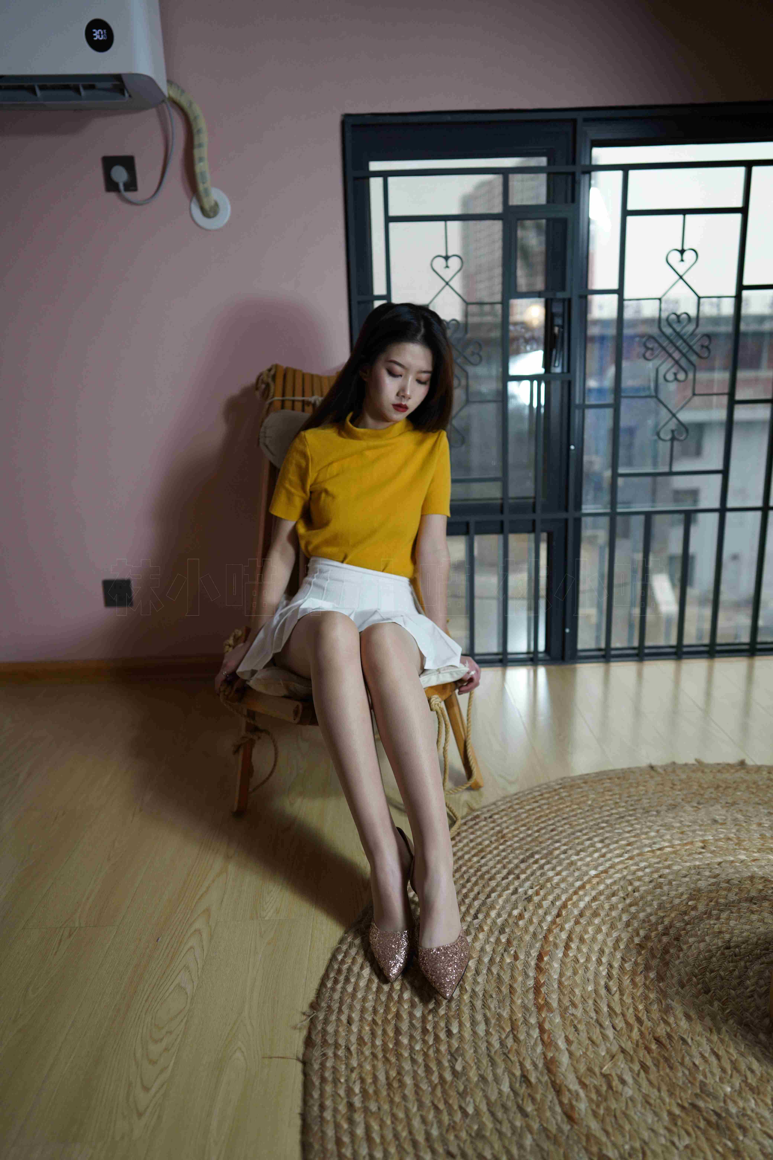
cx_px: 386
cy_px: 580
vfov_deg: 73.7
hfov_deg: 53.1
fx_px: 773
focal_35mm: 24
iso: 640
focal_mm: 24
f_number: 2
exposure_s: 1/400
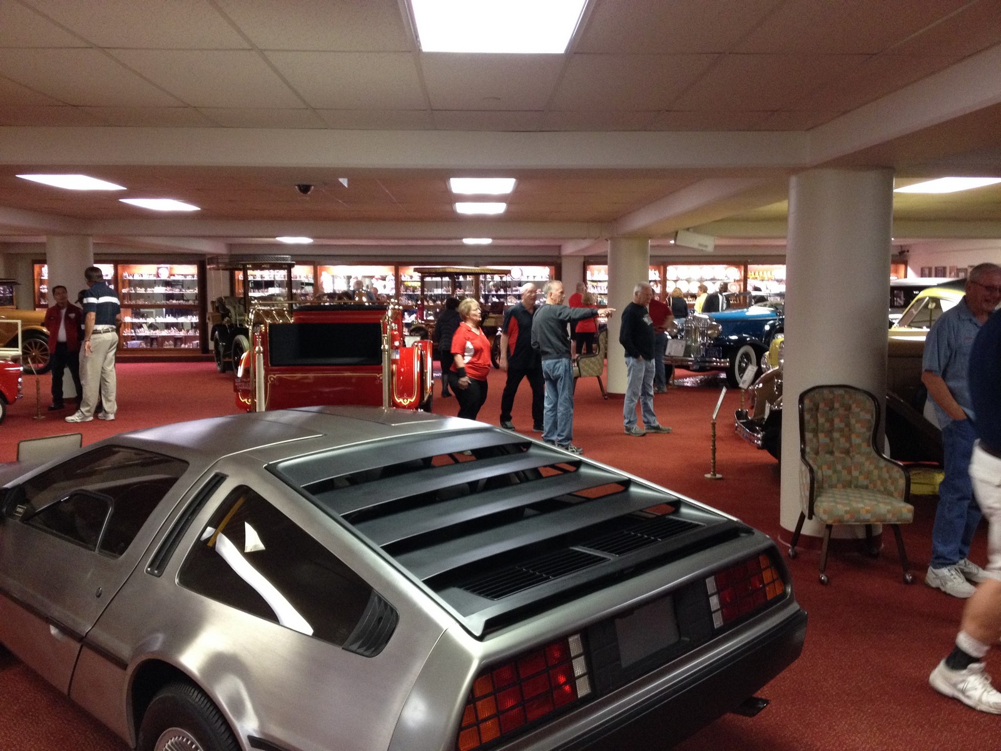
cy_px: 376
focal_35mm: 35
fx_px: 1012
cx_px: 500
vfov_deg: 40.7
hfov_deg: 52.6
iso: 320
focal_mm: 4.28
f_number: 2.4
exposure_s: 1/20
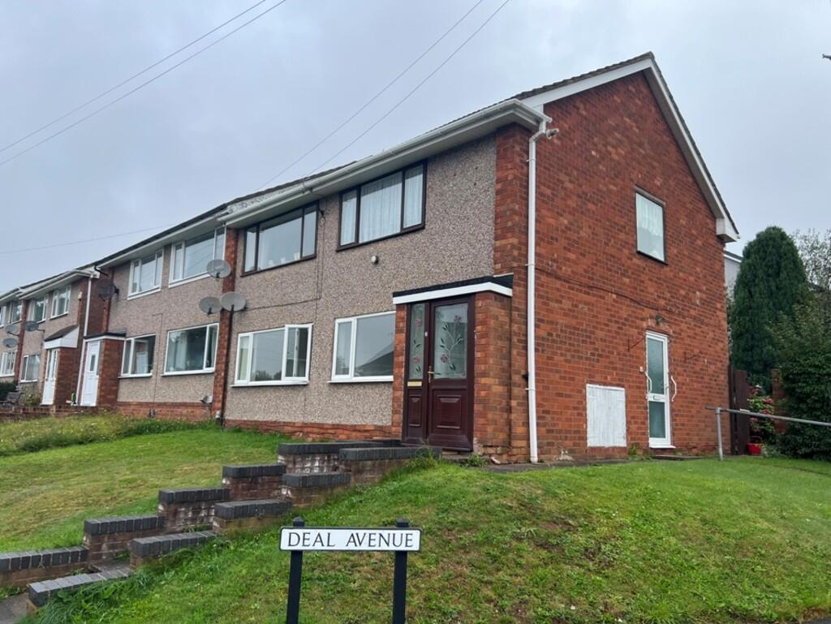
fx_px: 624
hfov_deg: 67.3
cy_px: 312
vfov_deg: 53.1
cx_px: 416
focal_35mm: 26
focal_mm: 5.7
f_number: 1.5
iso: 50
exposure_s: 1/1135
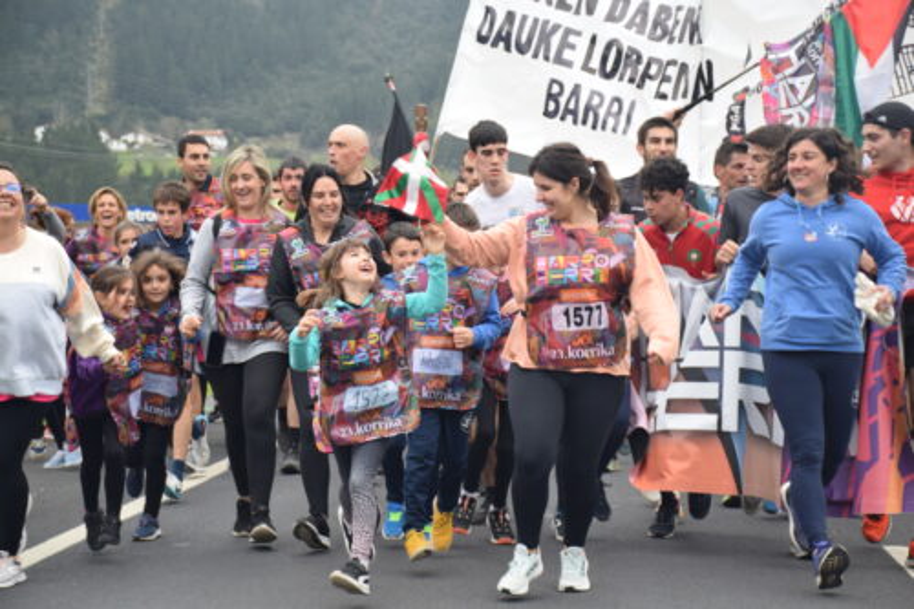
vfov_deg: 14.7
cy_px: 304
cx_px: 457
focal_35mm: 93
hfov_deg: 21.9
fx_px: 2360
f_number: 6.3
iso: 400
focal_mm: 62
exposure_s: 1/160
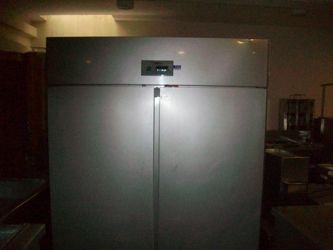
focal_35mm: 32
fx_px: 308
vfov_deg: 44.2
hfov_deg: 56.8
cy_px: 125
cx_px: 166
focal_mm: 5.7
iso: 400
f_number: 2.8
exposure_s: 1/60
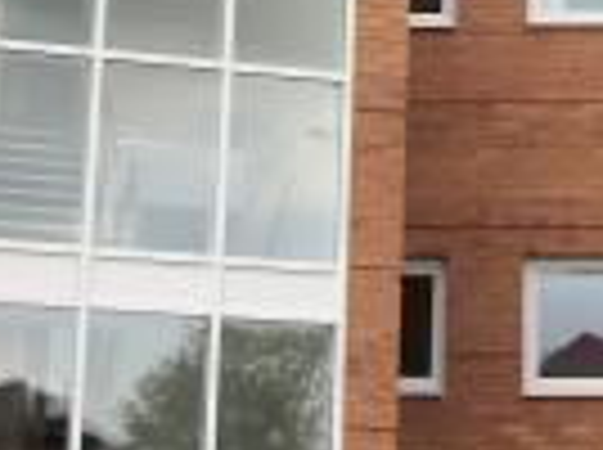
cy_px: 180
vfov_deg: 11.2
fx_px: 2295
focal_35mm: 132
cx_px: 639
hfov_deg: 14.7
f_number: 8.8
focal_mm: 5.7
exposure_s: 1/80
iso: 80
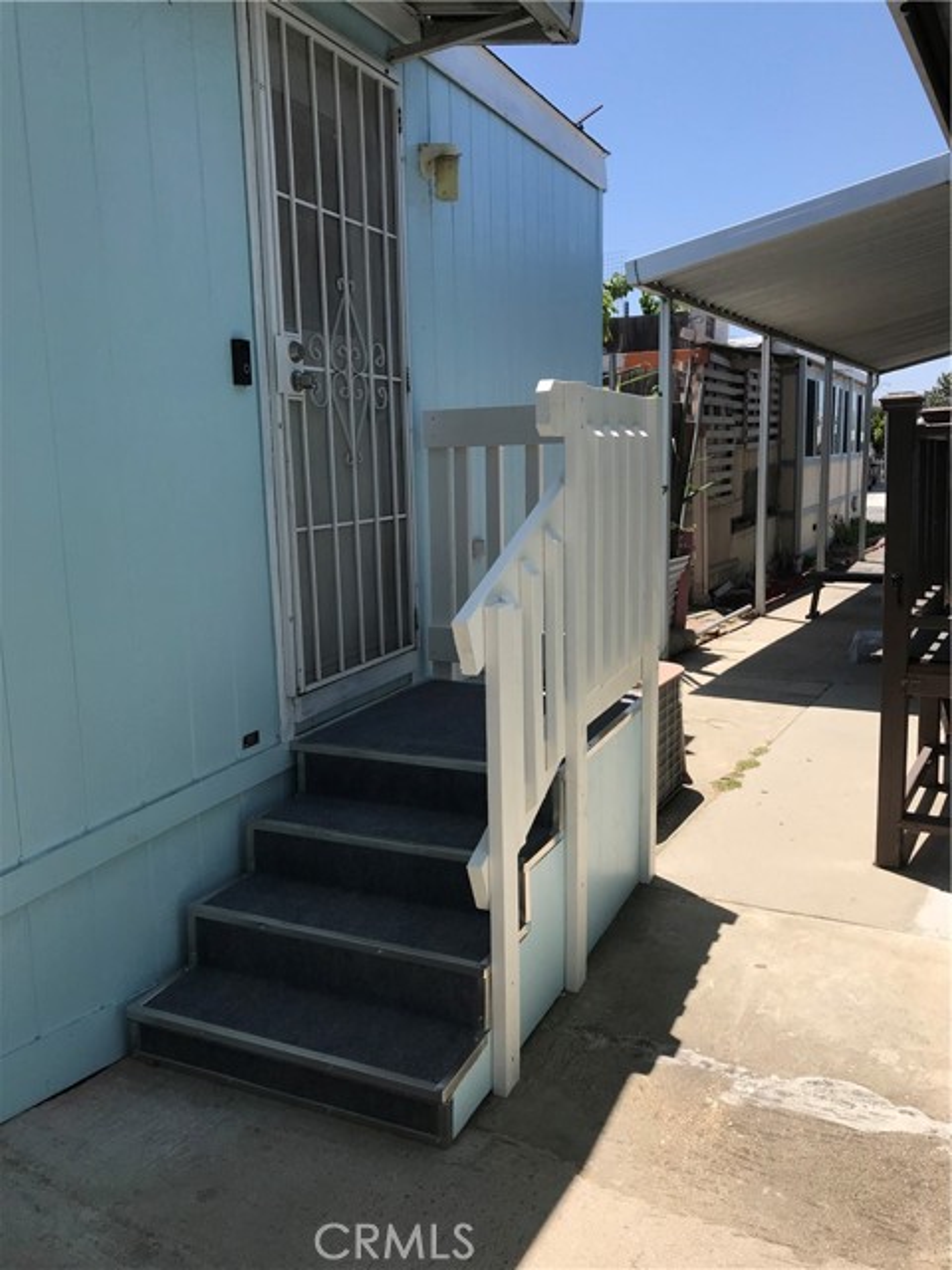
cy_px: 635
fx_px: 1027
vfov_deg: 63.4
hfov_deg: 49.7
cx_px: 476
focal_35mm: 28
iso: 20
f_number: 1.8
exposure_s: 1/2128
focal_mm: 3.99
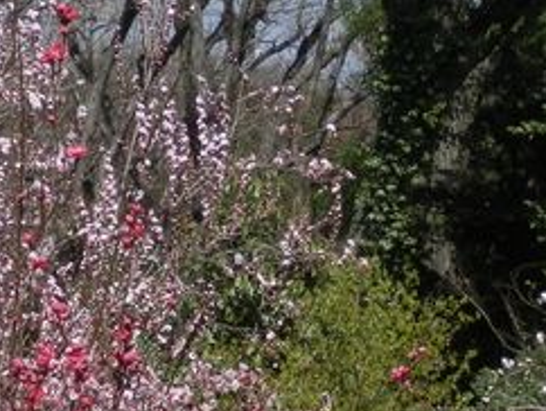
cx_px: 275
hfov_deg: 10.0
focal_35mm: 198
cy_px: 531
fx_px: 3126
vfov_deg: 7.4
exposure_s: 1/800
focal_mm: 10.8
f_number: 4.2
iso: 80
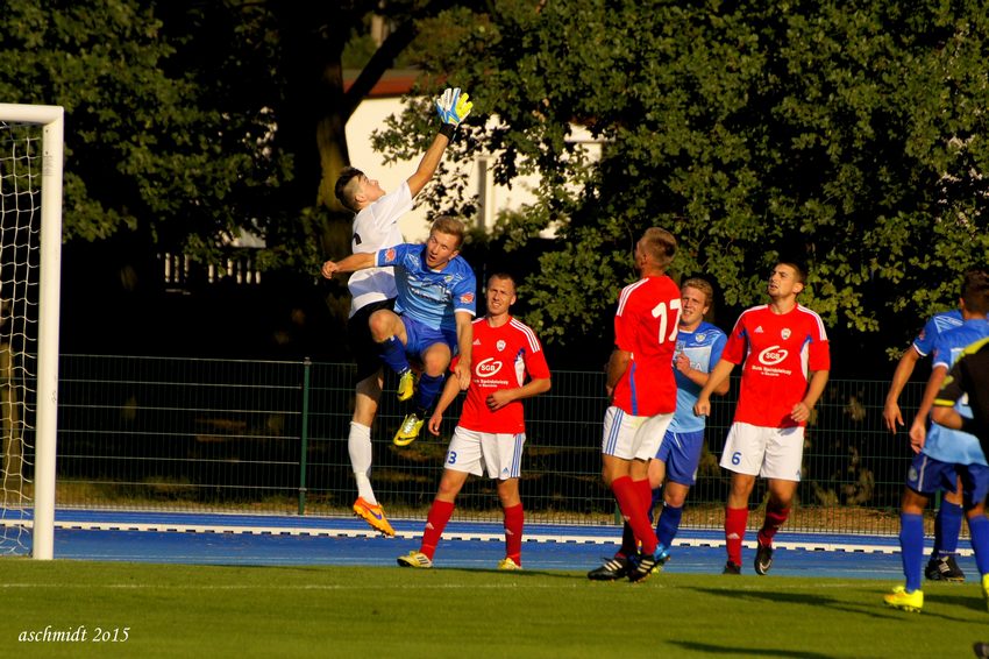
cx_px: 494
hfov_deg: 4.6
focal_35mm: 450
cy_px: 330
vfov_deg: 3.1
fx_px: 12357
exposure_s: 1/2500
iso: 200
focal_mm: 300
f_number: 6.3
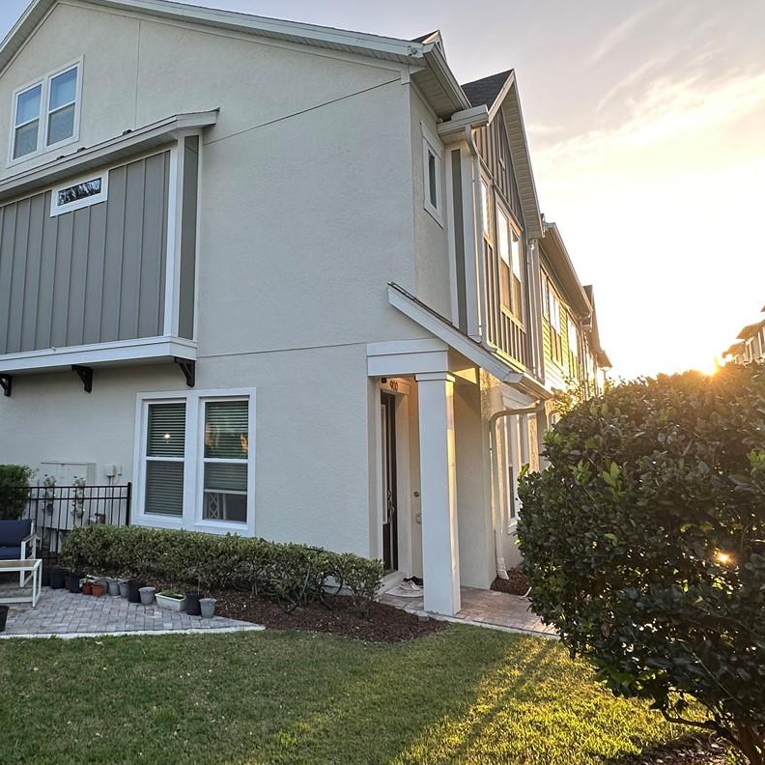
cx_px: 233
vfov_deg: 62.9
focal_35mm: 25
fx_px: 625
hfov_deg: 60.8
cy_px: 354
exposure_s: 1/141
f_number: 2.2
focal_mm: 2.22
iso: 40
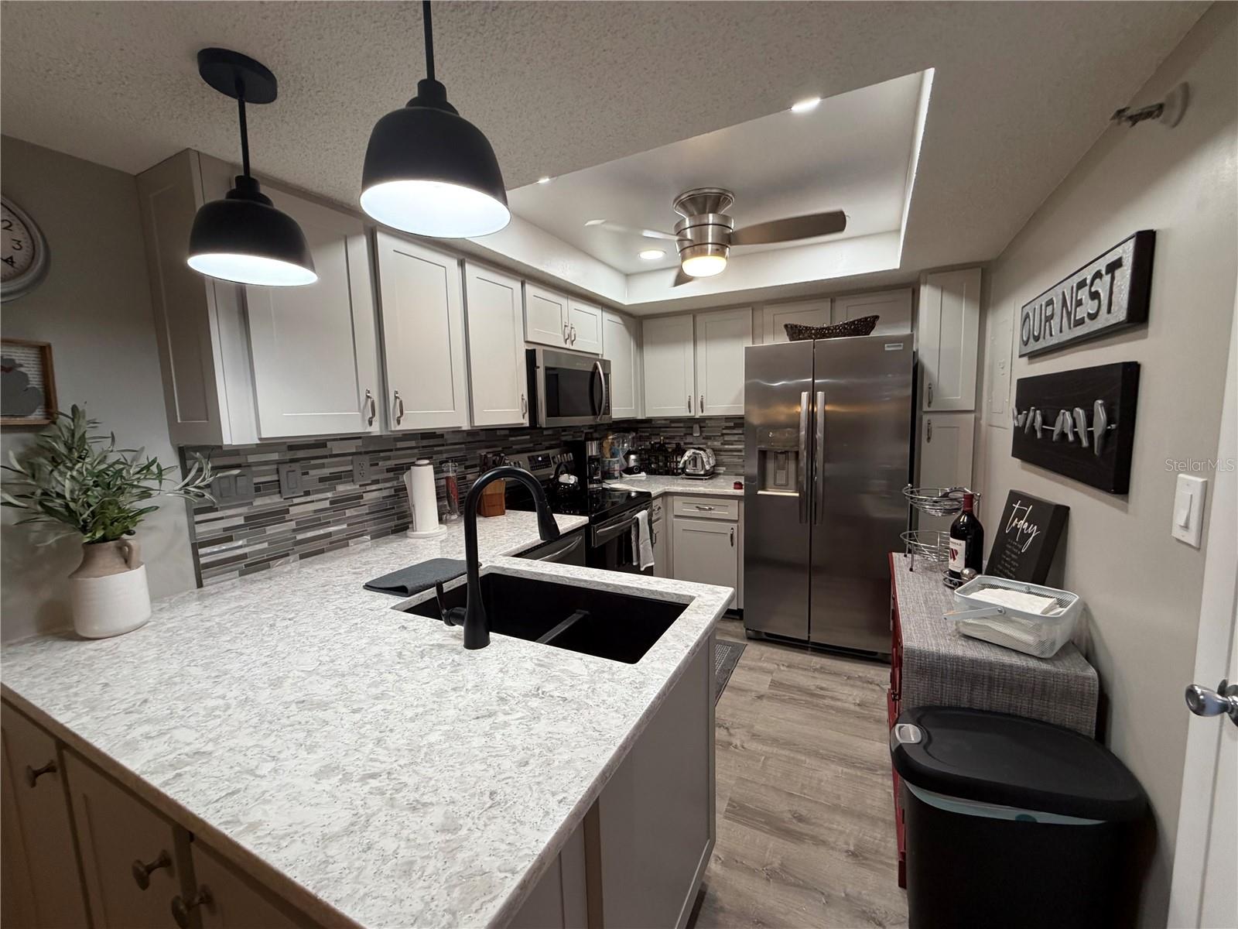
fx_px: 501
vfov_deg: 85.7
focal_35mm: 14
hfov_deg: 102.1
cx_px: 619
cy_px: 464
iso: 160
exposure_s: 1/120
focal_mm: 2.22
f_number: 2.2
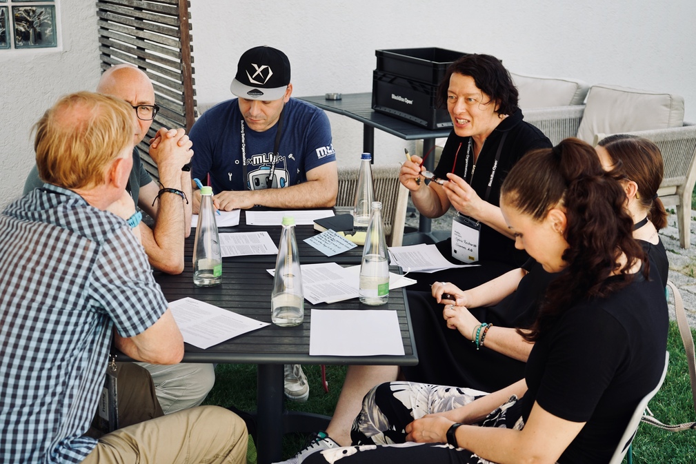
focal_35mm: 53
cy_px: 232
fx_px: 1025
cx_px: 348
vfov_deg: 25.5
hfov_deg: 37.5
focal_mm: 53
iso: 100
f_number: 5.6
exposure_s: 1/80
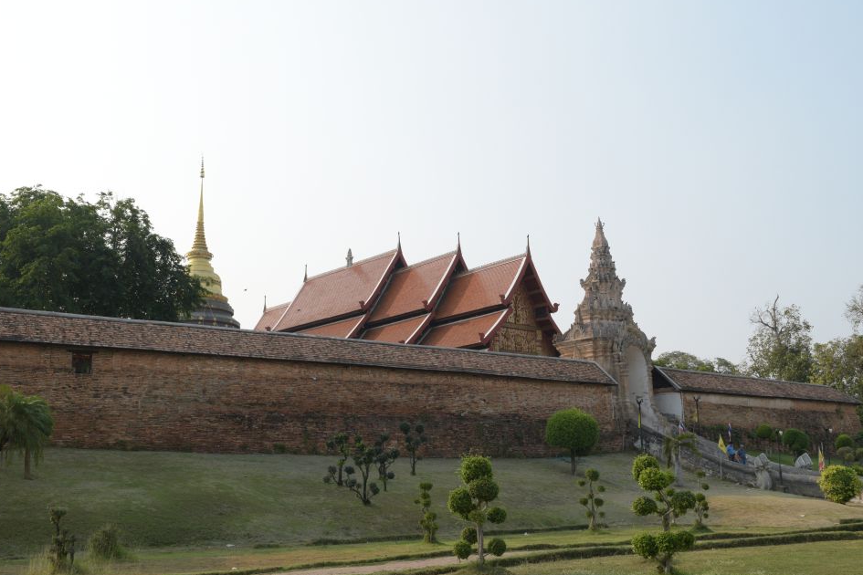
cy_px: 287
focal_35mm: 39
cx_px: 425
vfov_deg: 34.2
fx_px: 935
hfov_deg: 49.6
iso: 400
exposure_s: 1/400
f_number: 10
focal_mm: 24
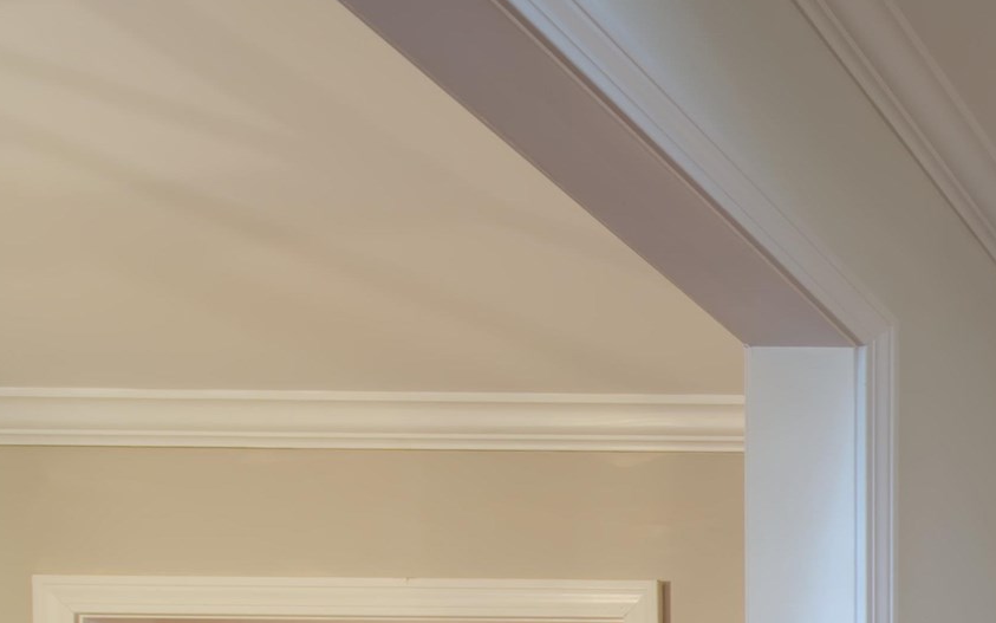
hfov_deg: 24.3
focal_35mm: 52
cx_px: 1668
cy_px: 1106
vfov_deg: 19.2
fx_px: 1412
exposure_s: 1/2.5
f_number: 7.1
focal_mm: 14
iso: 250
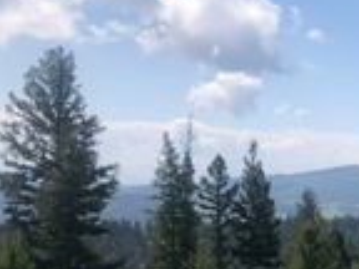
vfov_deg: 17.3
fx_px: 871
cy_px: 248
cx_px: 532
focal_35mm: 84
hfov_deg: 20.2
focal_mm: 3.99
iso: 25
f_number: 1.8
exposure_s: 1/3003
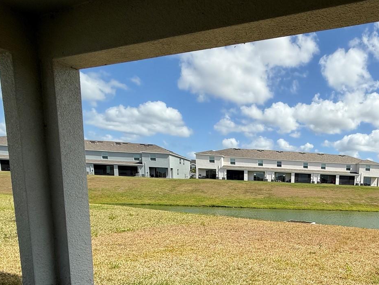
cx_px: 309
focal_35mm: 24
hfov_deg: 64.5
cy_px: 224
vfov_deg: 53.5
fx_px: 263
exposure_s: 1/2976
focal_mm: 2.22
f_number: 2.2
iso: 50
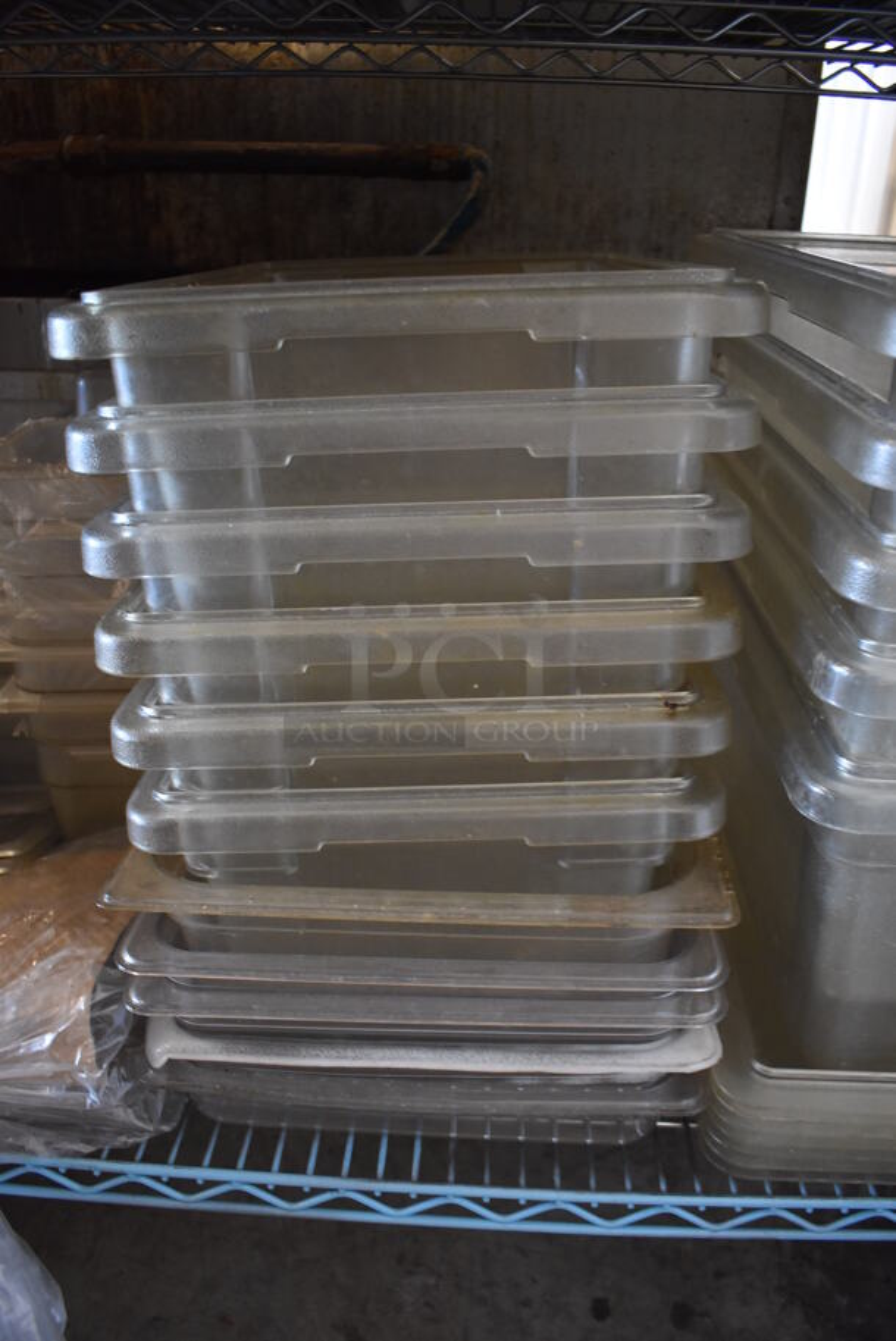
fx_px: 1006
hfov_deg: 48.0
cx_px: 448
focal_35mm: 27
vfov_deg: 67.3
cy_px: 670
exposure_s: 1/30
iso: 2000
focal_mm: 18
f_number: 3.5
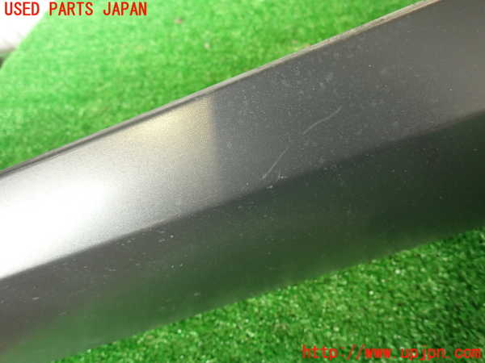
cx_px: 242
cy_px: 182
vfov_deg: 54.9
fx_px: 350
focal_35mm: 25
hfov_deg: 69.4
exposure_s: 1/30
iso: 250
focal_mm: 4.5
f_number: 2
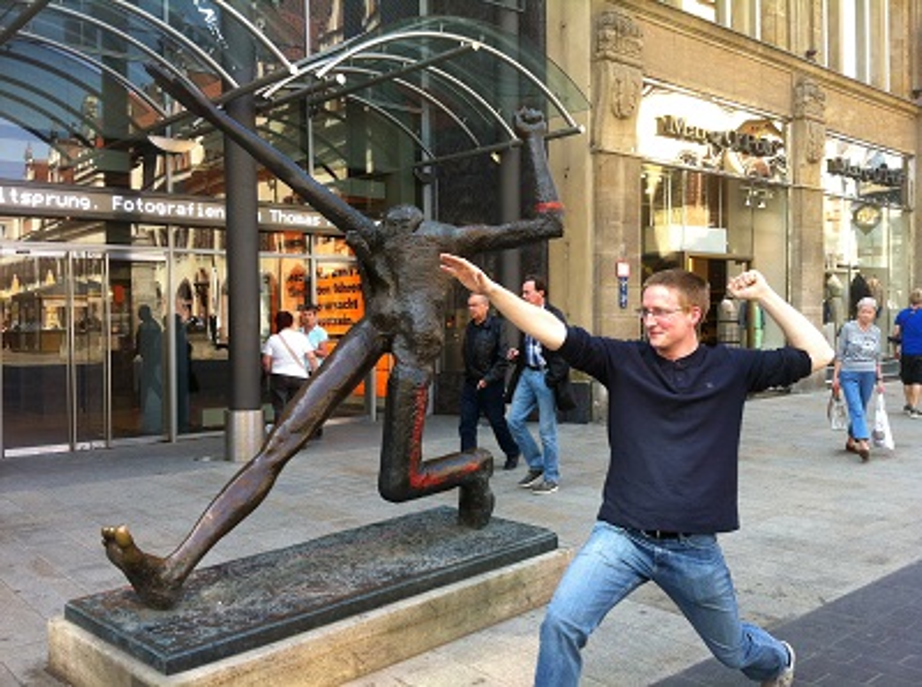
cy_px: 344
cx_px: 461
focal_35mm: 35
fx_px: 930
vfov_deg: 40.5
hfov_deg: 52.7
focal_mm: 3.85
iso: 80
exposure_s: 1/135
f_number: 2.8
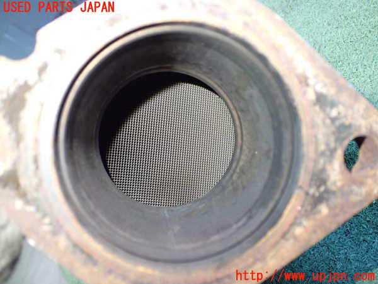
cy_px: 142
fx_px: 328
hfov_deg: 60.0
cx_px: 189
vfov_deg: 46.8
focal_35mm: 30
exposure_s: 1/30
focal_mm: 5.4
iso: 800
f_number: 2.3
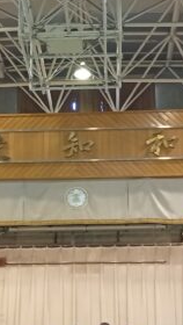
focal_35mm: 84
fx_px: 723
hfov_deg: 14.4
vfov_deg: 25.0
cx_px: 69
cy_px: 239
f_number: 1.8
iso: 535
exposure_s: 1/33.3
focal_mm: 3.84
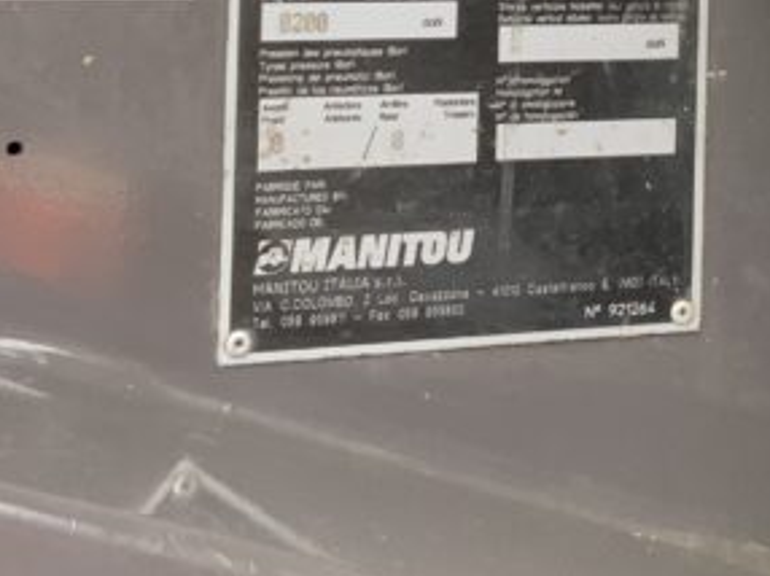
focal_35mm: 104
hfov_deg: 18.5
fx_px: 2311
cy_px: -175
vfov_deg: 13.7
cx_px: 727
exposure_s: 1/60
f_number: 1.8
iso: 100
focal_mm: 3
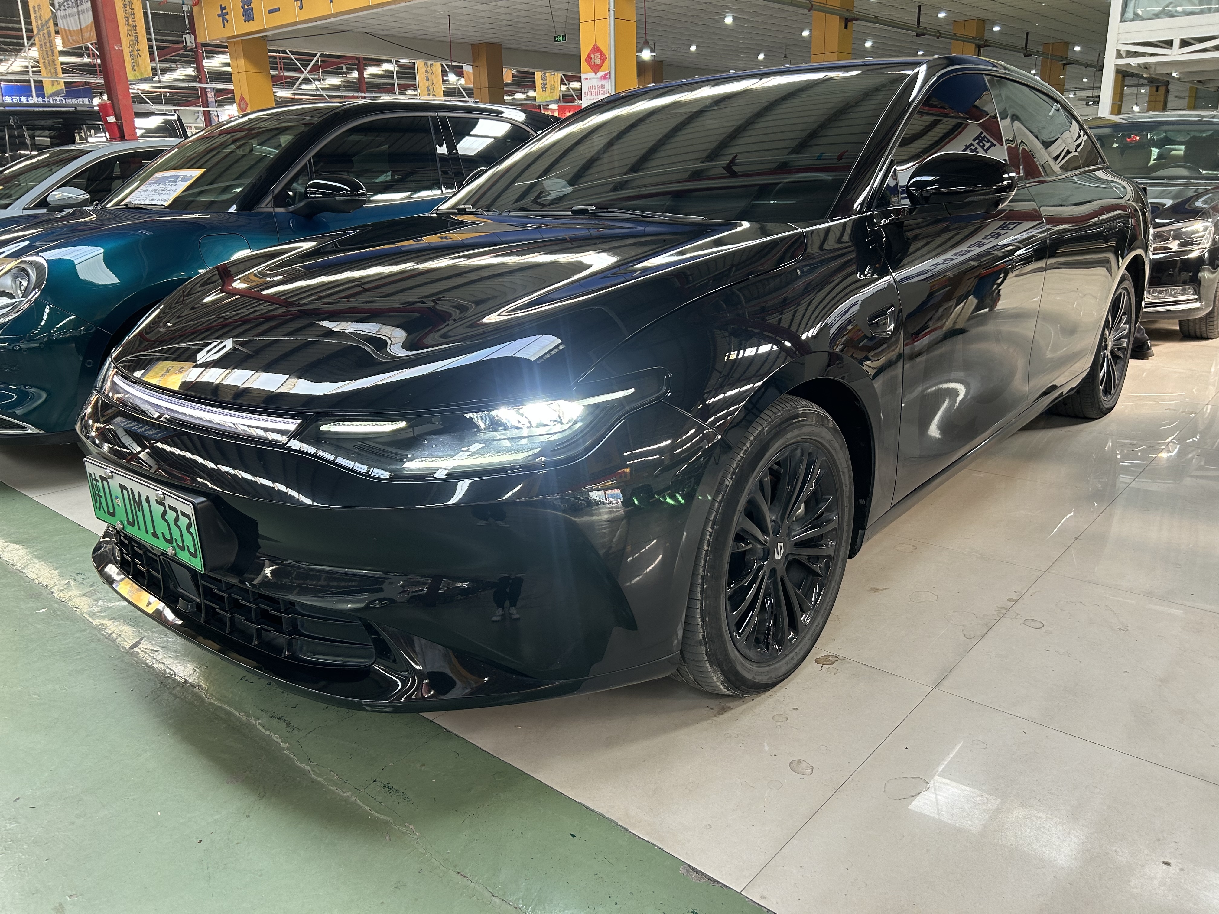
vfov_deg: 53.1
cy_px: 457
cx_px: 610
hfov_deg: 67.3
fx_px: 916
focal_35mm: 26
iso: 100
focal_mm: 5.7
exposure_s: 1/83
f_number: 1.5
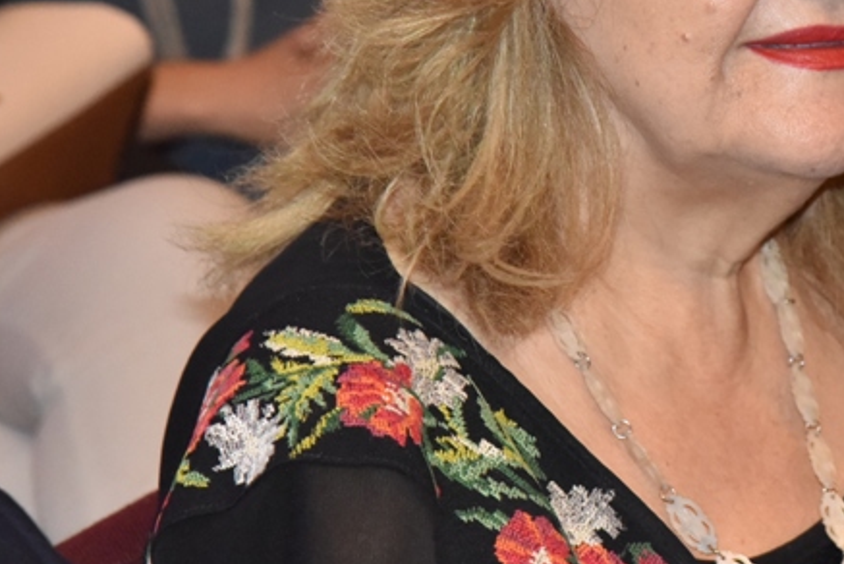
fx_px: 5771
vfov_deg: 5.6
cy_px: 55
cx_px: 755
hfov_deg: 8.3
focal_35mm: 246
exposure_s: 1/60
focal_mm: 105
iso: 3200
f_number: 7.1
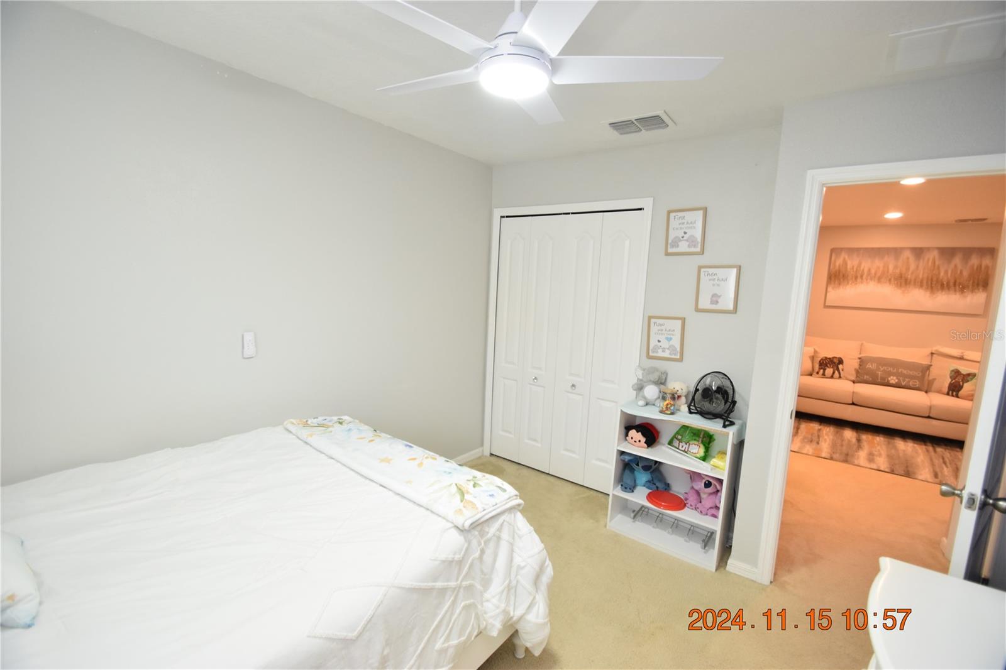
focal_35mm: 15
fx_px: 419
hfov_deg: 100.4
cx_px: 503
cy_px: 335
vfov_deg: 77.3
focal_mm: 10
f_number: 3.5
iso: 1000
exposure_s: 1/60
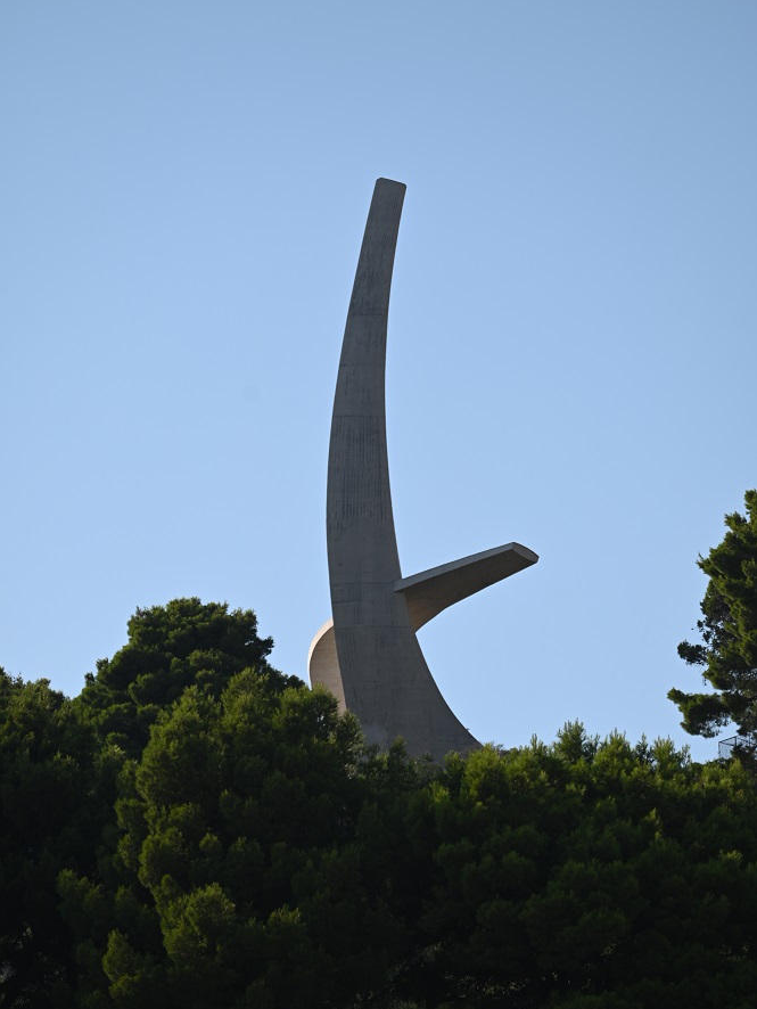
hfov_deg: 6.9
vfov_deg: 9.1
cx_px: 378
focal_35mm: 217
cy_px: 502
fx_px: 6324
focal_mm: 200
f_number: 5.3
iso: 100
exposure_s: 1/800
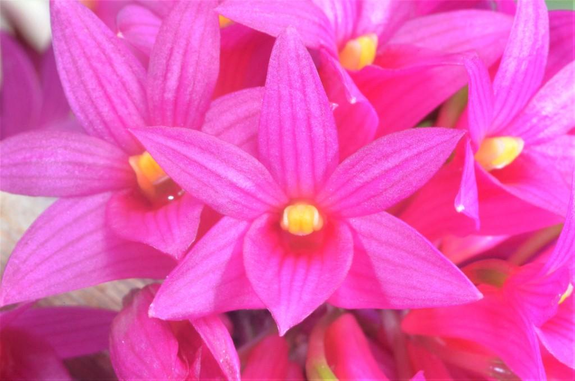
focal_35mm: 90
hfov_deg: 22.7
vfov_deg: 15.1
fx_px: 1434
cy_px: 190
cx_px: 288
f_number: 20
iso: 1600
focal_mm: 60
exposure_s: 1/60
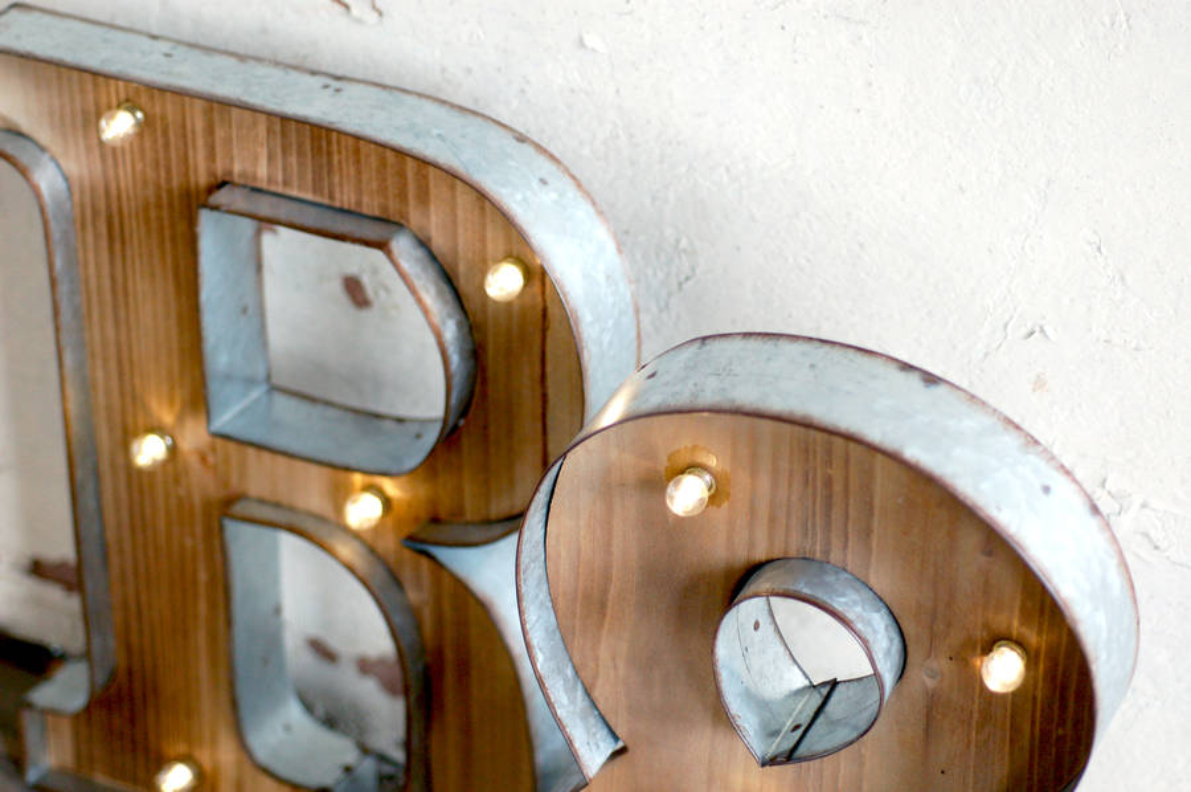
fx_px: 2974
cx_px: 596
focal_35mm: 90
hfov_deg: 22.6
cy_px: 396
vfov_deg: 15.2
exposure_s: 1/200
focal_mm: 60
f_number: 2.8
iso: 800
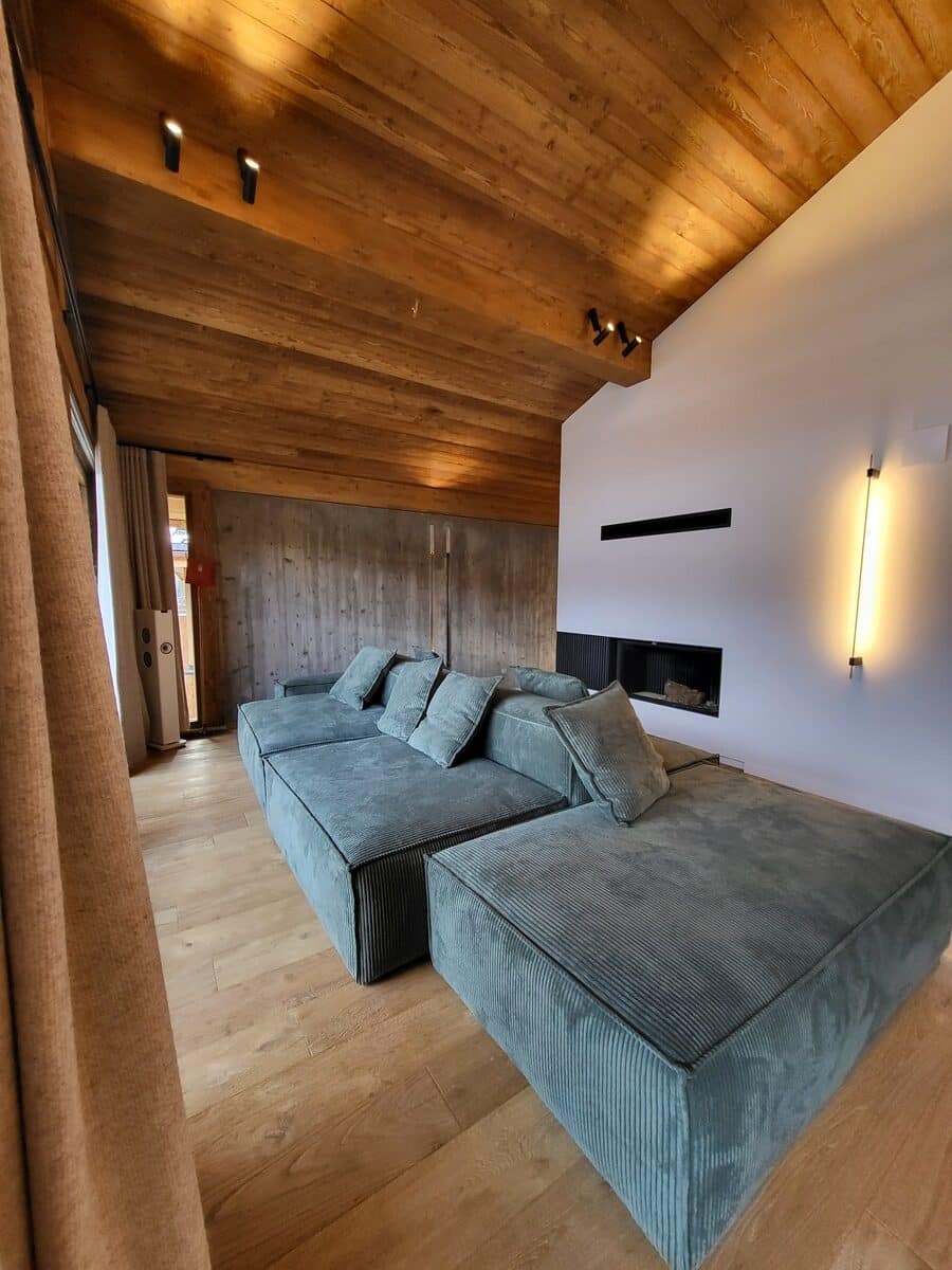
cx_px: 476
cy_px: 635
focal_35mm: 13
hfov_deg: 89.9
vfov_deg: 106.2
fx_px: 477
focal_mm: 1.74
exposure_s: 1/50
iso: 320
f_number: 2.2
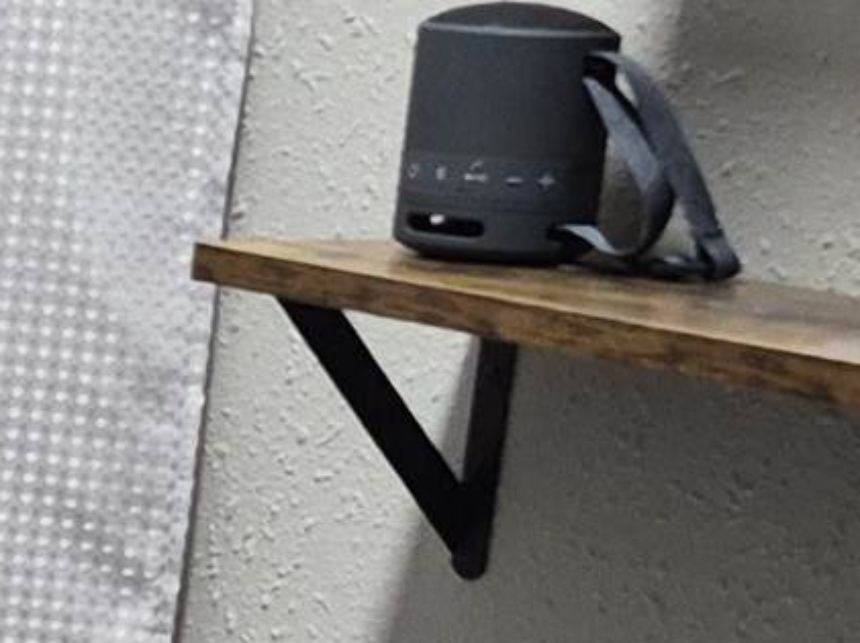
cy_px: 1110
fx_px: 4170
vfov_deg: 8.5
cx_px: -676
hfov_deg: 11.0
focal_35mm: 168
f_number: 1.8
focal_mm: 5.4
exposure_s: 1/120
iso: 640
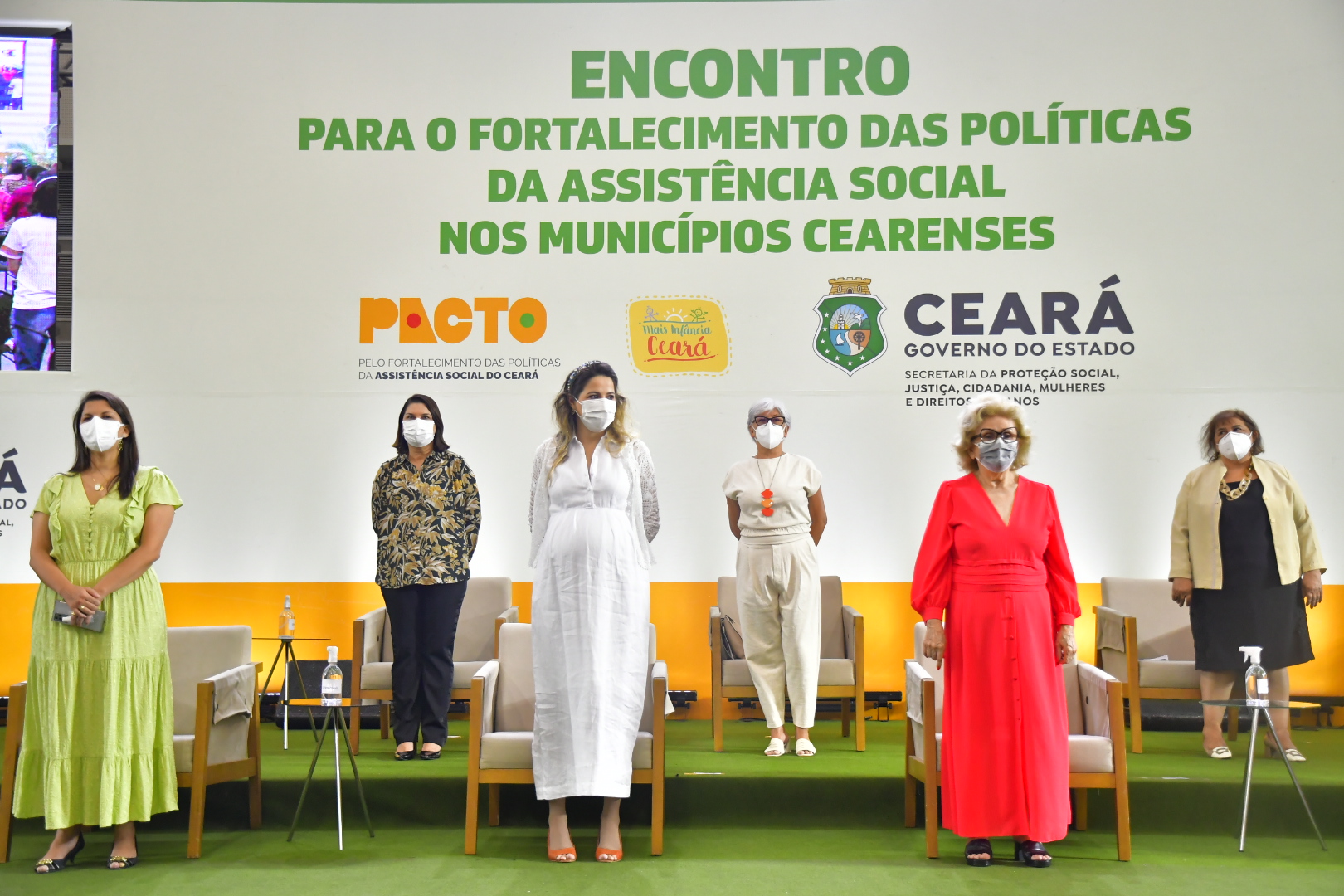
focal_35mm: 45
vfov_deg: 29.9
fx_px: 1680
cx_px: 672
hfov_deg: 43.6
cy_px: 448
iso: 2000
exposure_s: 1/250
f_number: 3.2
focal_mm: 30
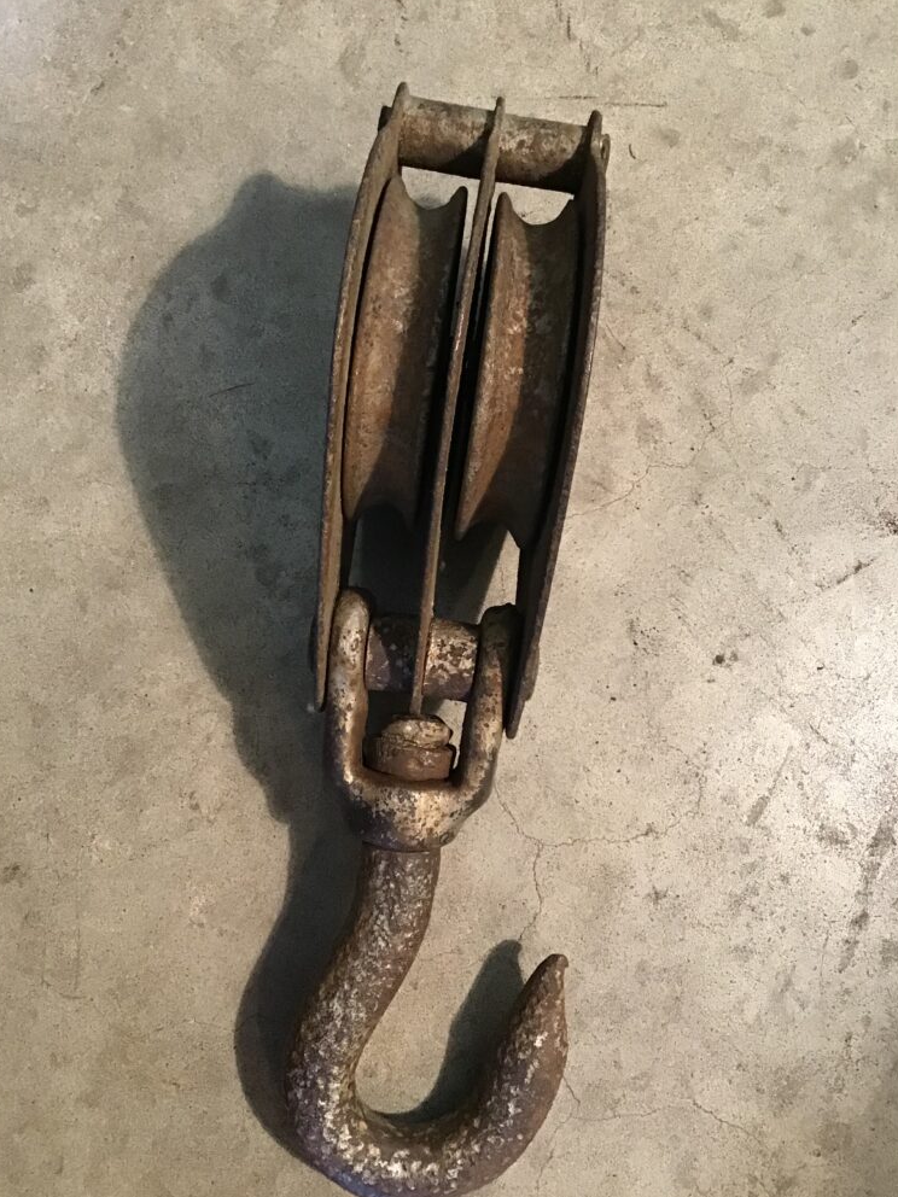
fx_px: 1107
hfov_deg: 44.2
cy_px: 607
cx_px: 449
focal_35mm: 32
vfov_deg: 56.8
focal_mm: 3.3
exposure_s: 1/33
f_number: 2.4
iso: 250
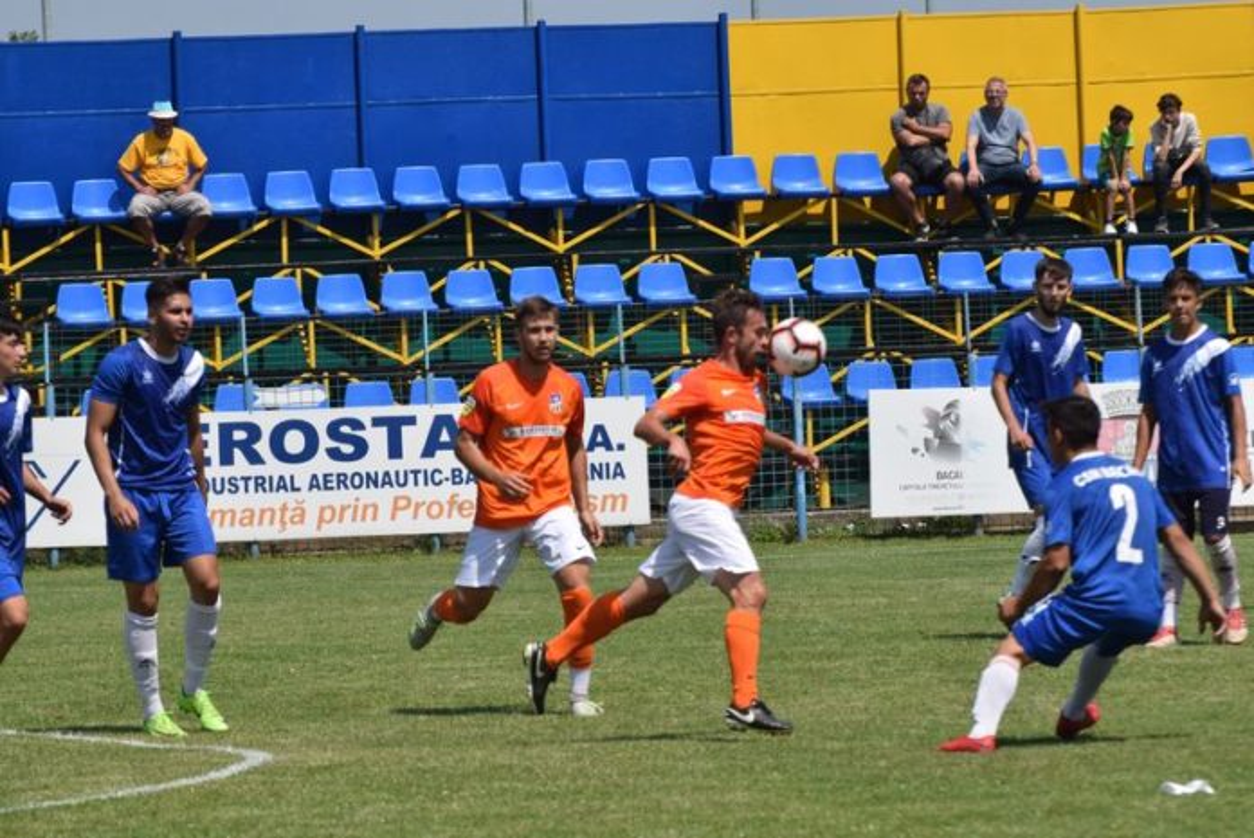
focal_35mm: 292
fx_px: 10195
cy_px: 419
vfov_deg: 4.7
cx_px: 627
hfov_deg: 7.0
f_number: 9
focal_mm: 195
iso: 1000
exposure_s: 1/4000
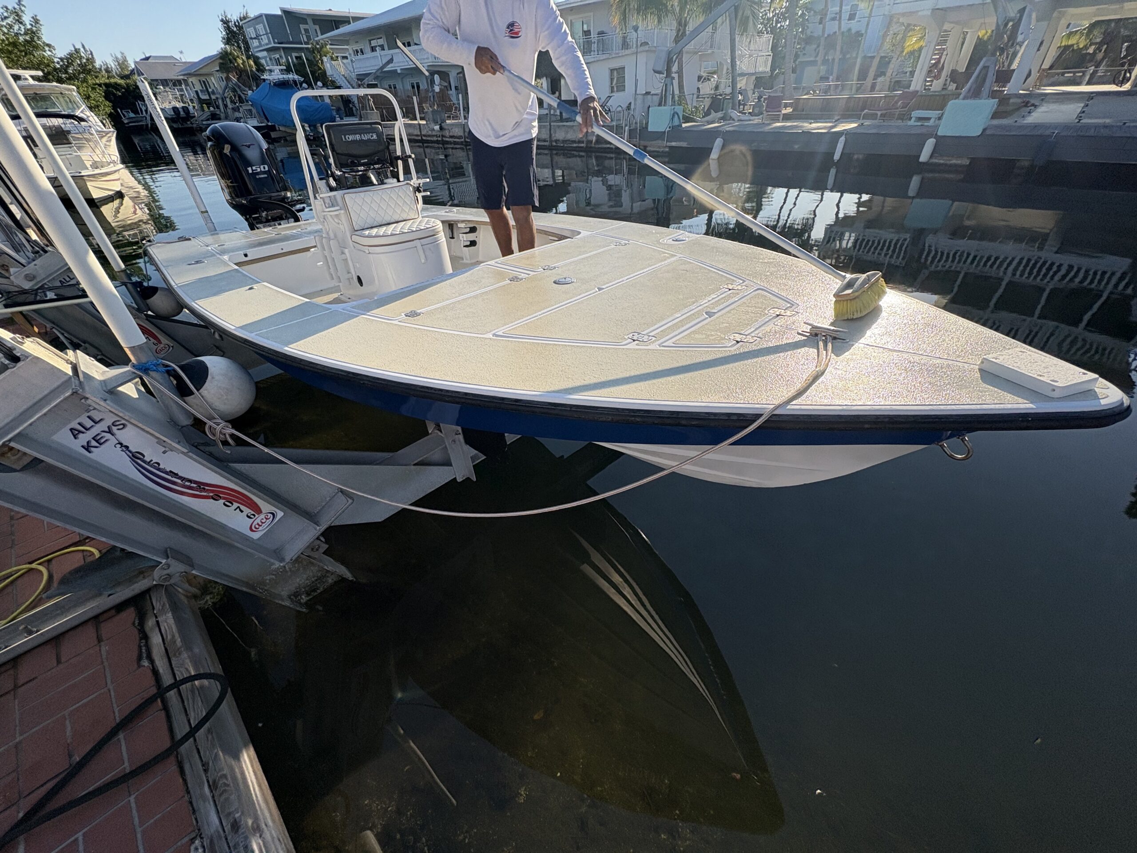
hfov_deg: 102.1
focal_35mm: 14
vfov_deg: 85.7
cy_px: 426
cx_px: 568
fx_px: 460
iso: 50
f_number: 2.2
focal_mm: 2.22
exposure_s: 1/1567
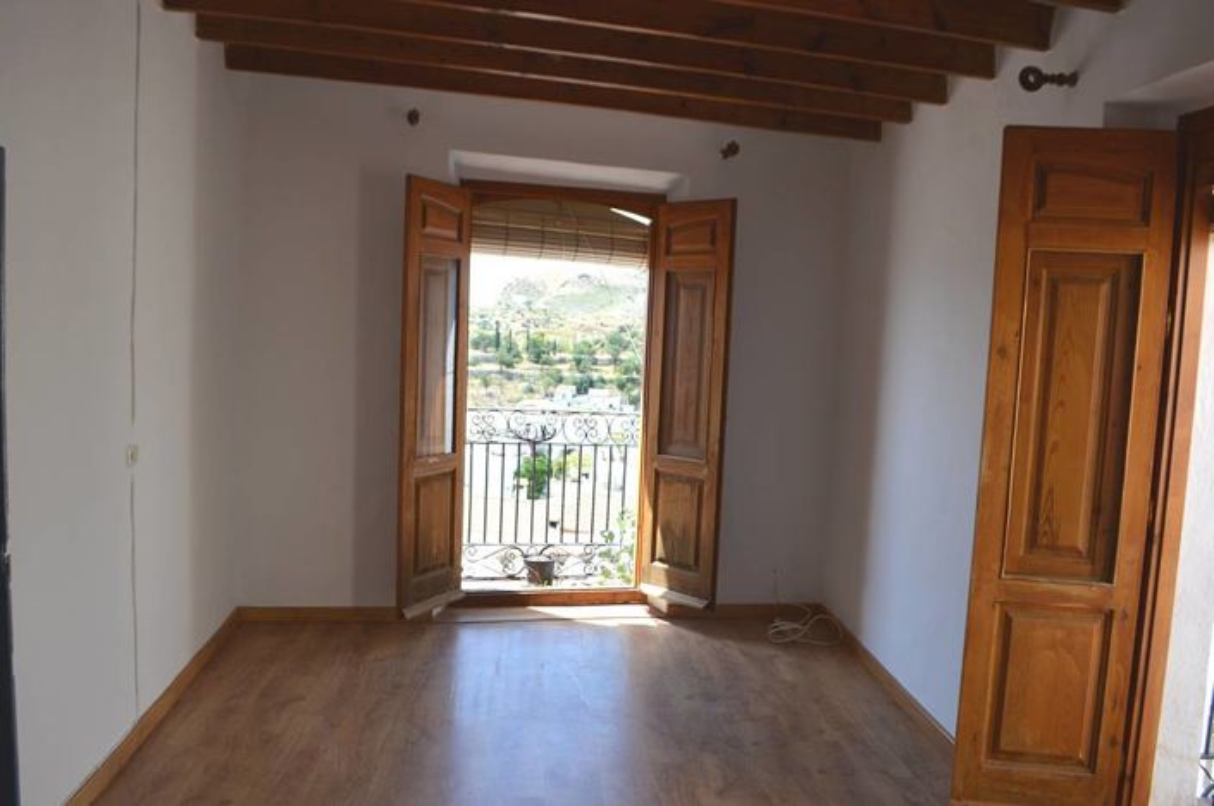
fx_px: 909
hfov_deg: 67.5
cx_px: 607
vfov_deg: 47.8
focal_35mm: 27
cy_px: 403
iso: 100
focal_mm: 18
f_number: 5.6
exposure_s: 1/125
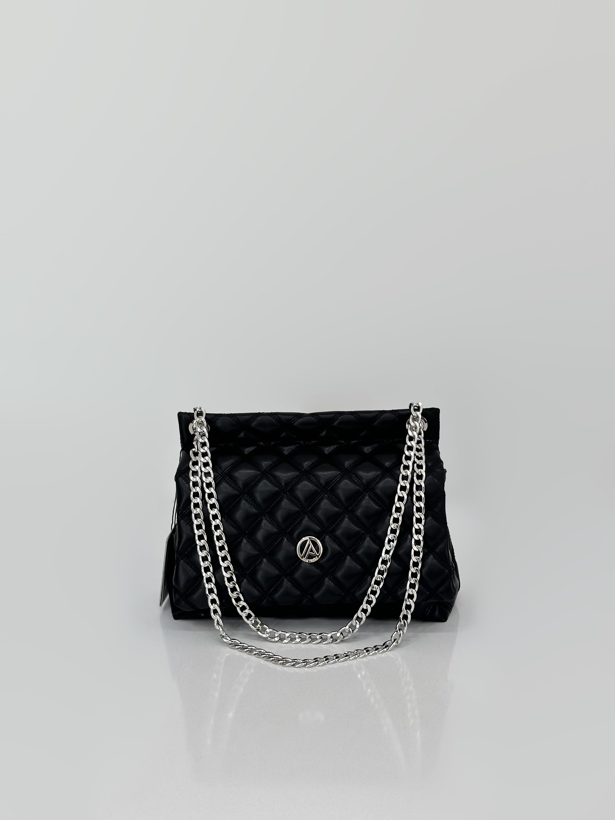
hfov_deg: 30.3
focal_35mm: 48
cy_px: 410
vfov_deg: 39.7
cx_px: 308
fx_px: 1137
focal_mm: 6.86
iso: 64
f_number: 1.78
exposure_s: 1/264
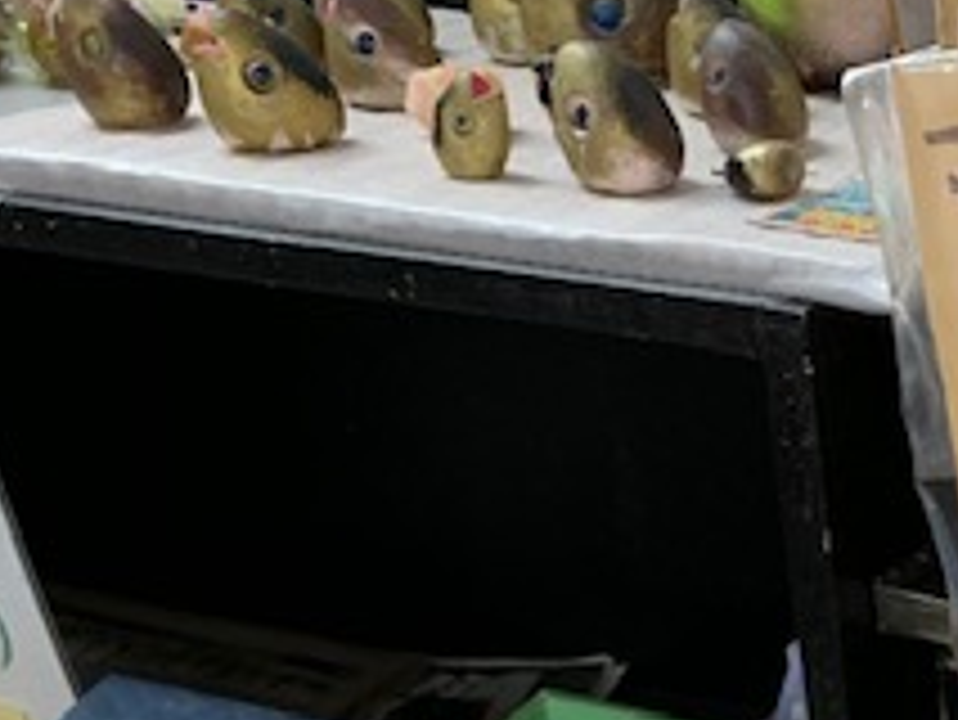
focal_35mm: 78
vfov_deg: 17.8
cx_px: 1210
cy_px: 900
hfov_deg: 22.6
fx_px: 2160
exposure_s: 1/50
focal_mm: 4.25
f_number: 1.8
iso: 125
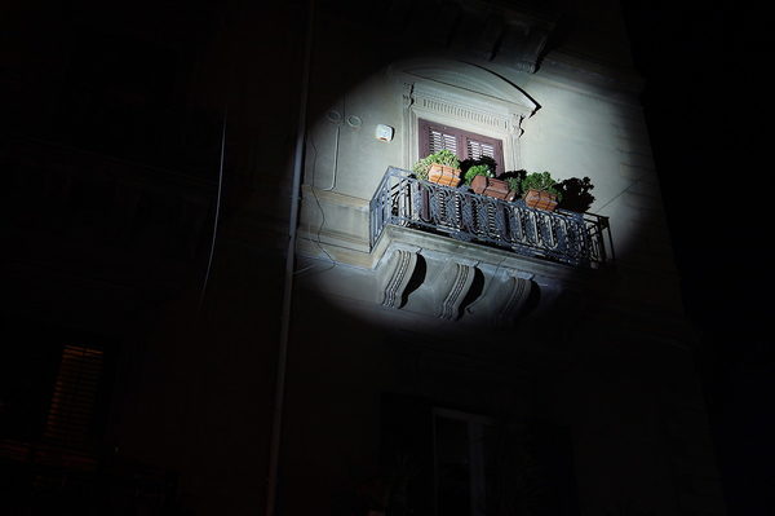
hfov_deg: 43.6
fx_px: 968
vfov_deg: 29.8
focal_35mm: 45
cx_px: 388
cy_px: 258
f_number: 4.5
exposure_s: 1/50
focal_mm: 30
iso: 400
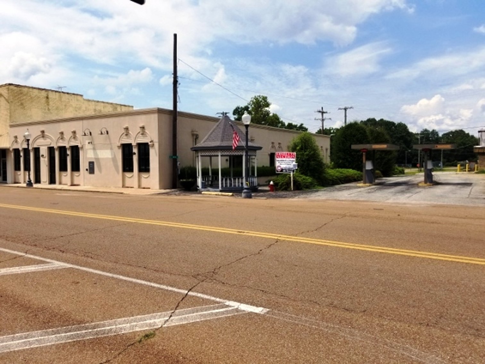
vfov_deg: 53.1
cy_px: 182
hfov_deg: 67.3
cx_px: 242
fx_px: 364
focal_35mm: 26
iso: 50
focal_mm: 4.25
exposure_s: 1/2720
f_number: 1.7
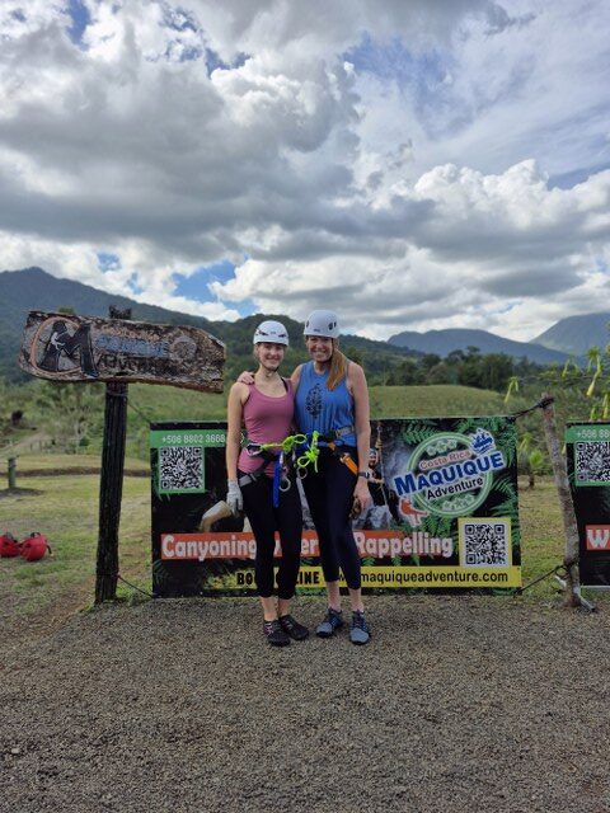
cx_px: 305
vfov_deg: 73.9
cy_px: 406
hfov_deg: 58.9
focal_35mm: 23
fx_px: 540
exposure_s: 1/2656
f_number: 1.8
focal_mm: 5.4
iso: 25
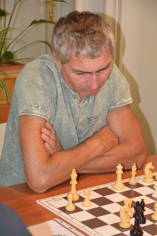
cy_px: 118
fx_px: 687
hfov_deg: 13.0
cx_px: 78
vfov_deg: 19.5
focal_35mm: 105
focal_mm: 70
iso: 2500
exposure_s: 1/60
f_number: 5.3
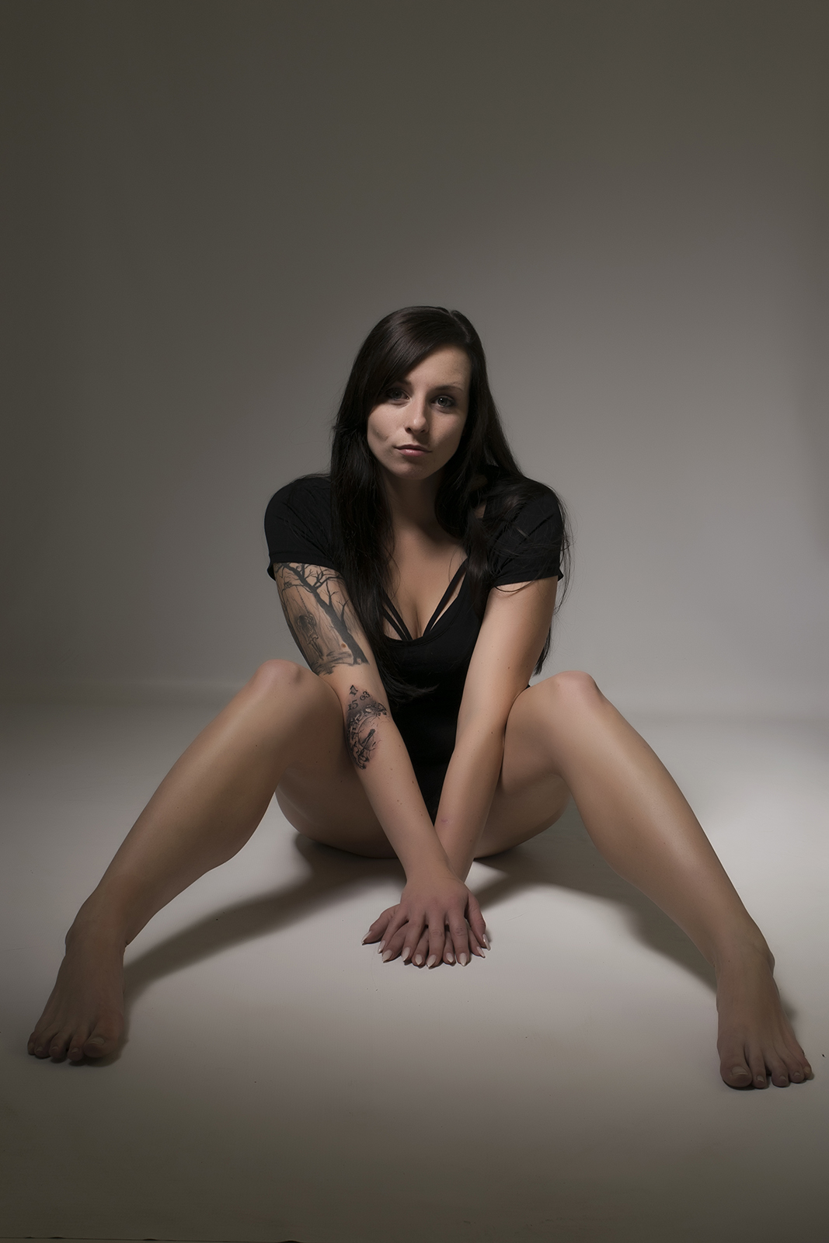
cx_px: 414
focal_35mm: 52
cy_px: 622
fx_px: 1813
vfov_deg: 37.8
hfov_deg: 25.8
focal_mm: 35
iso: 100
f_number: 13
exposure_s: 1/100
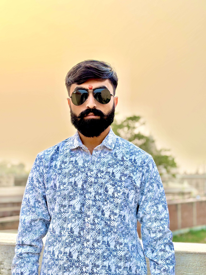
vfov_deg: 36.8
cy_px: 138
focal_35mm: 52
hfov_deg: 28.0
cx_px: 103
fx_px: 413
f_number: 1.6
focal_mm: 5.96
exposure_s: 1/479
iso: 32
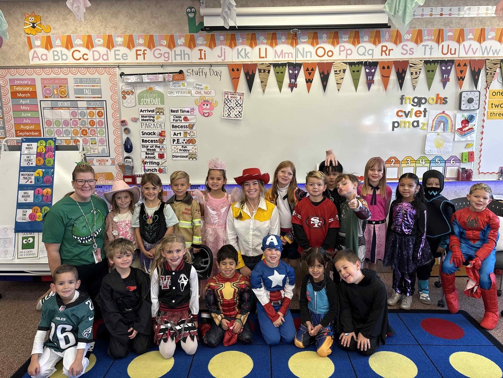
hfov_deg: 67.3
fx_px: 378
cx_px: 252
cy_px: 189
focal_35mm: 26
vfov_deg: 53.1
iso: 80
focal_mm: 5.96
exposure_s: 1/60
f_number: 1.6
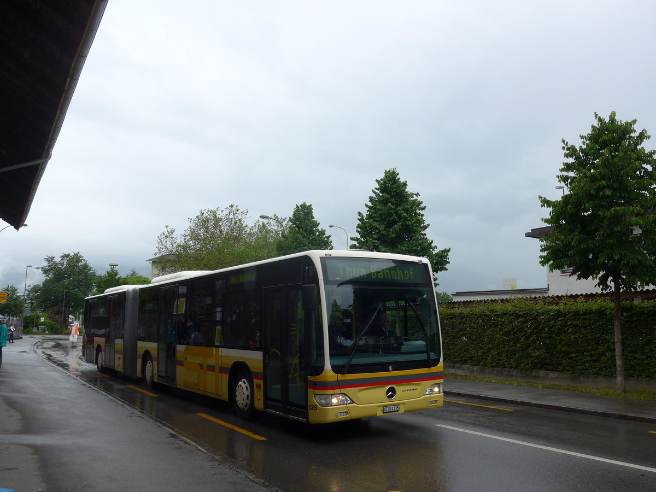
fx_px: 550
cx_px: 328
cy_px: 246
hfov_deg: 61.7
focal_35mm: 29
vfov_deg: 48.2
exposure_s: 1/640
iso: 80
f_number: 2.8
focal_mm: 6
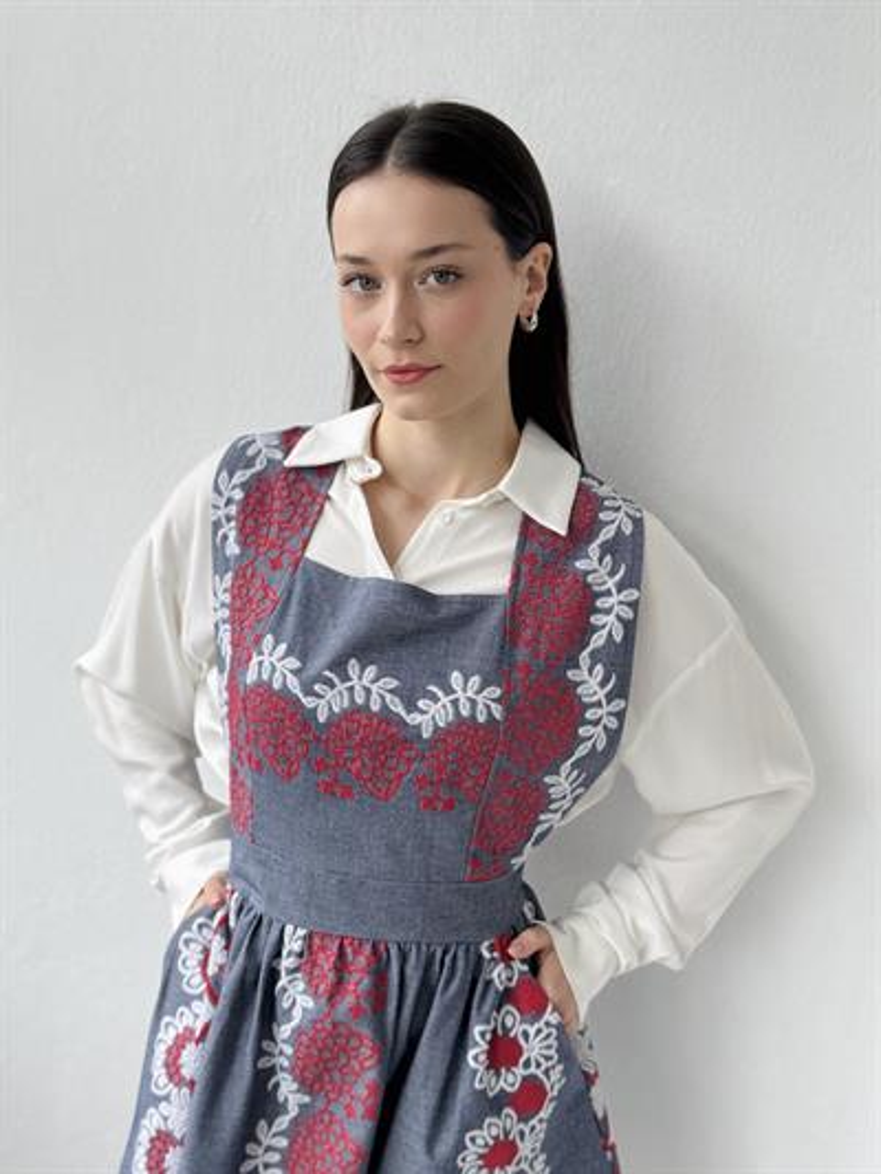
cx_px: 440
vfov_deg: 39.6
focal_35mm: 48
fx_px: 1628
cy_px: 587
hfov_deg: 30.3
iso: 64
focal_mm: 6.76
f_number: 1.78
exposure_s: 1/248
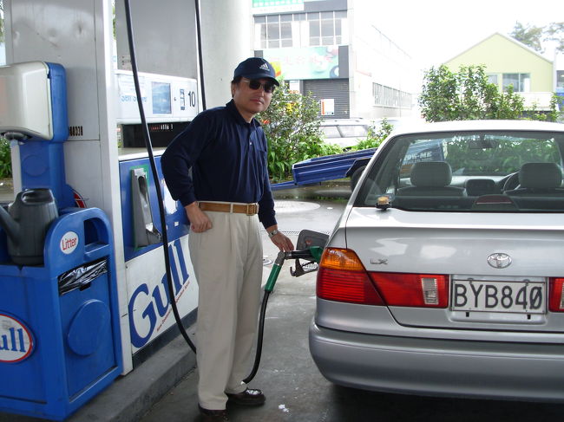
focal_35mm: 38
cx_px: 282
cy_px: 211
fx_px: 619
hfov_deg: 49.0
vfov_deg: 37.7
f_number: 2.9
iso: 50
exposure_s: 1/33.9
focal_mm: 6.3
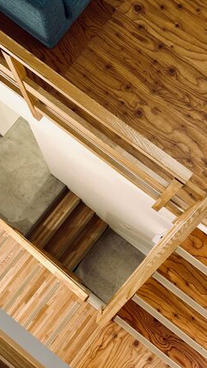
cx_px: 79
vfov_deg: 39.2
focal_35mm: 53
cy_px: 185
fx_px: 517
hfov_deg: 22.6
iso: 200
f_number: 1.78
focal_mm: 6.86
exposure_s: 1/33
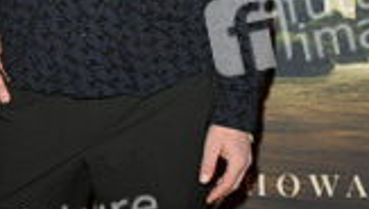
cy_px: -91
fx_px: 1204
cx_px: 115
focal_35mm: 123
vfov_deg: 9.6
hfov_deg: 17.4
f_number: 5.6
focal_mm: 48
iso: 250
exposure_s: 1/250
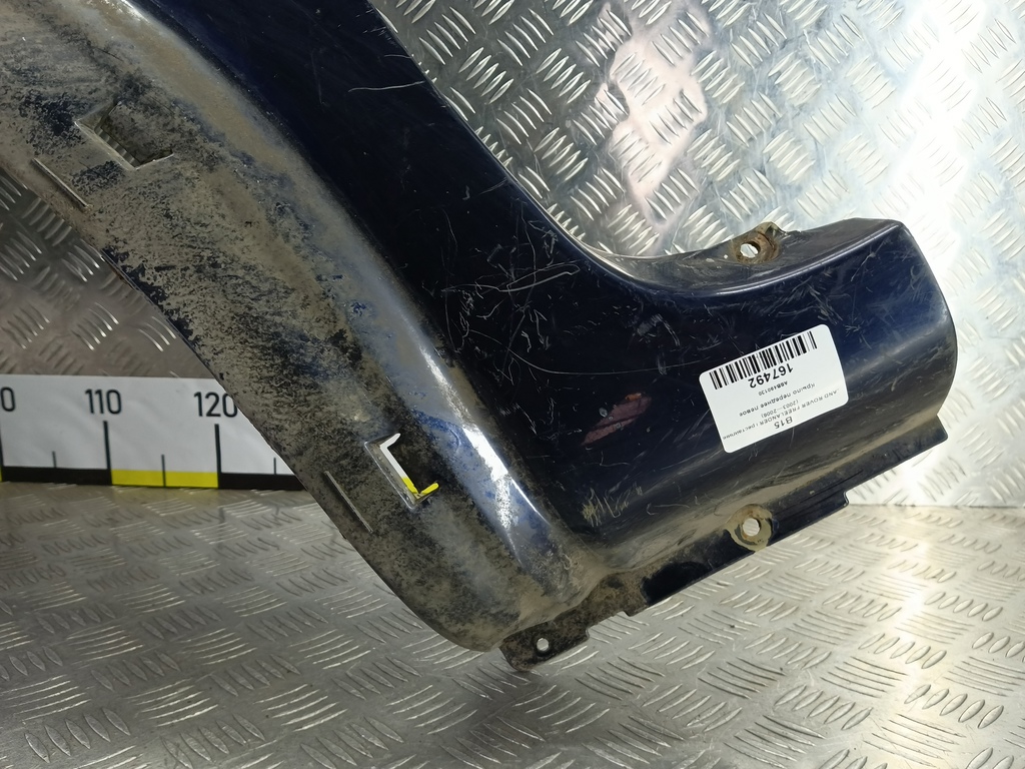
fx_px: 681
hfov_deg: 73.9
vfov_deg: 58.9
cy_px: 384
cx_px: 512
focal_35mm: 23
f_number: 1.6
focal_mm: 4.11
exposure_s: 1/50
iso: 175
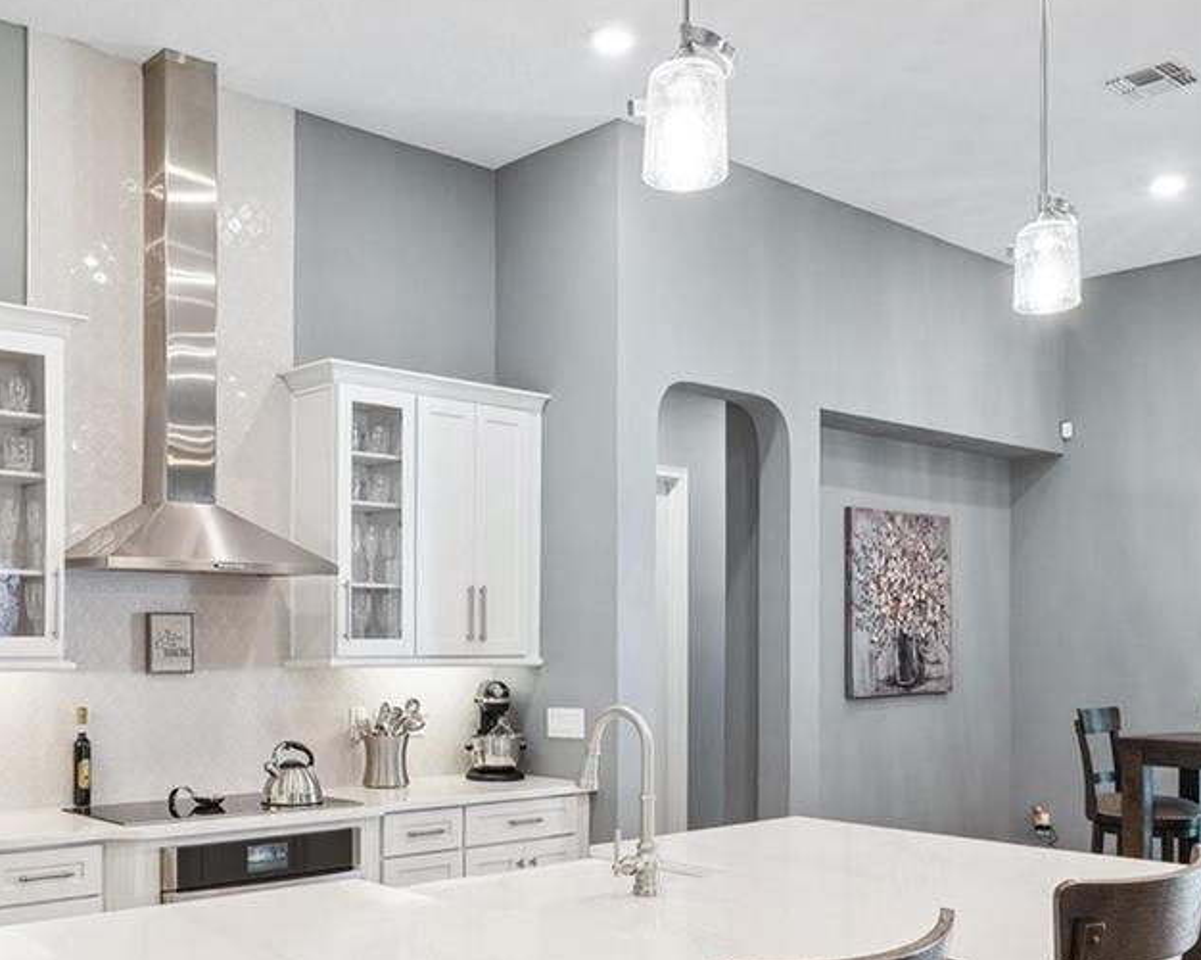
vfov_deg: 40.6
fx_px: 1279
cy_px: 641
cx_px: 487
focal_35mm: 36
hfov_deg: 50.0
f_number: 8
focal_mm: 15
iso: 400
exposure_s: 1/8
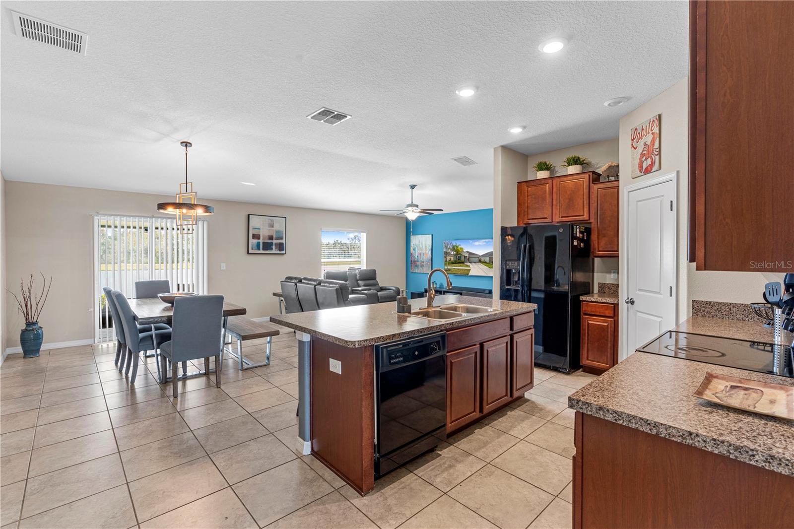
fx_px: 353
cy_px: 264
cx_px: 397
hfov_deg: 96.7
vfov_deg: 73.7
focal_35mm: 16
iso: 250
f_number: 8
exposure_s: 1.6
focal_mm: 16
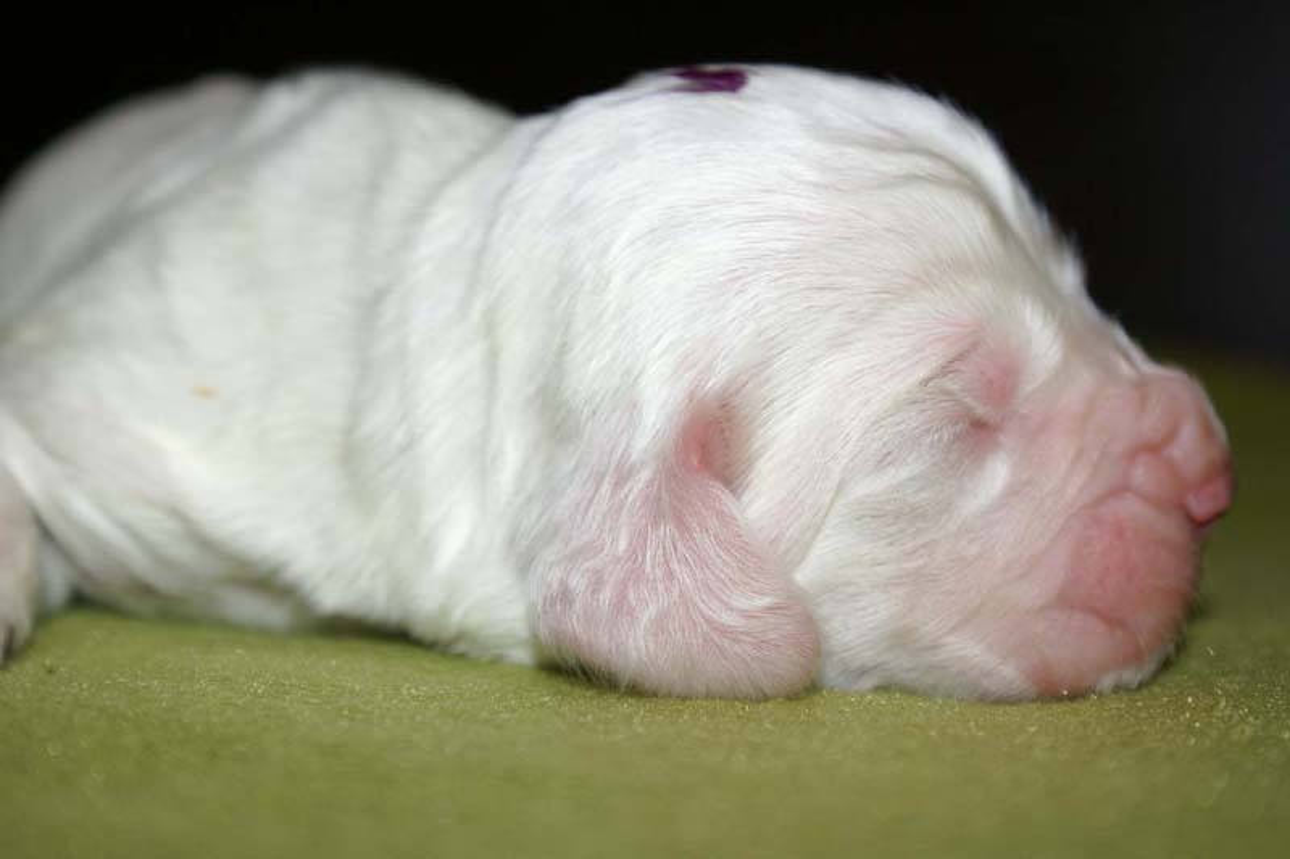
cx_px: 645
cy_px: 430
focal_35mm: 75
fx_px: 2687
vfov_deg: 18.2
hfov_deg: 27.0
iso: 400
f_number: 6.3
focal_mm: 50
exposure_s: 1/80
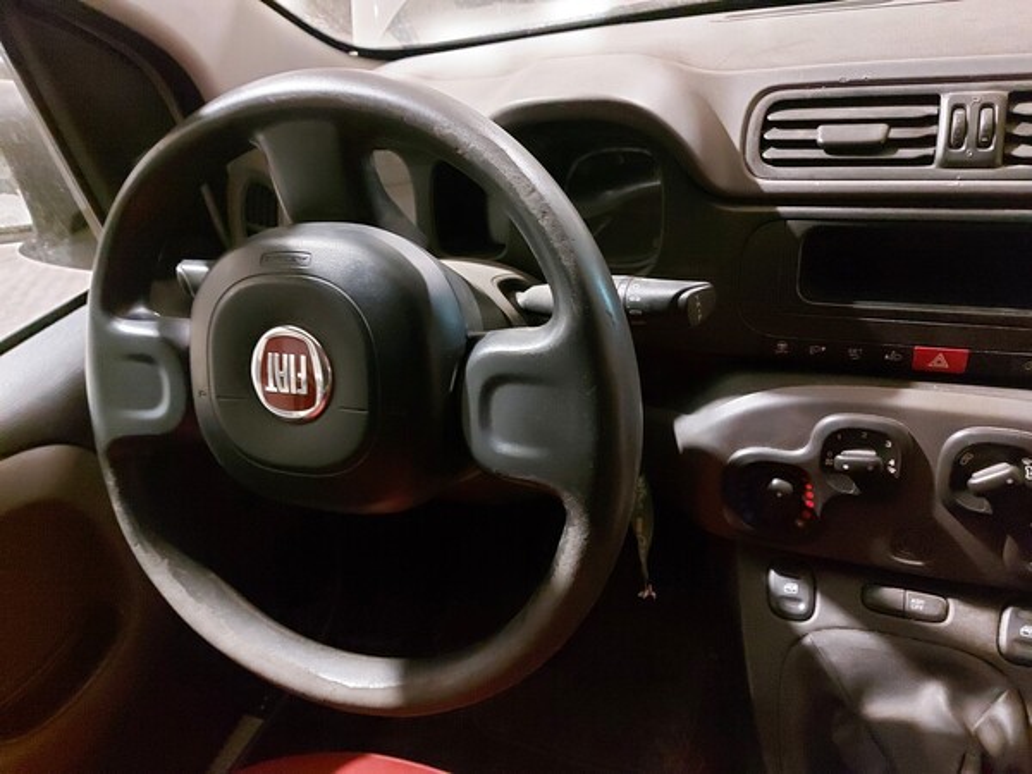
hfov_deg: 71.6
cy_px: 387
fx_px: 716
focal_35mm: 24
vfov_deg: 56.8
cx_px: 516
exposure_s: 1/17
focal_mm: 5.23
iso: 2000
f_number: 1.8
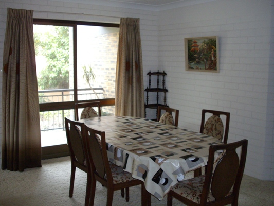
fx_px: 293
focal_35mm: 37
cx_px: 137
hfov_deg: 50.1
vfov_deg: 38.7
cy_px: 103
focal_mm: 6.2
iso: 202
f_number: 2.8
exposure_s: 1/50
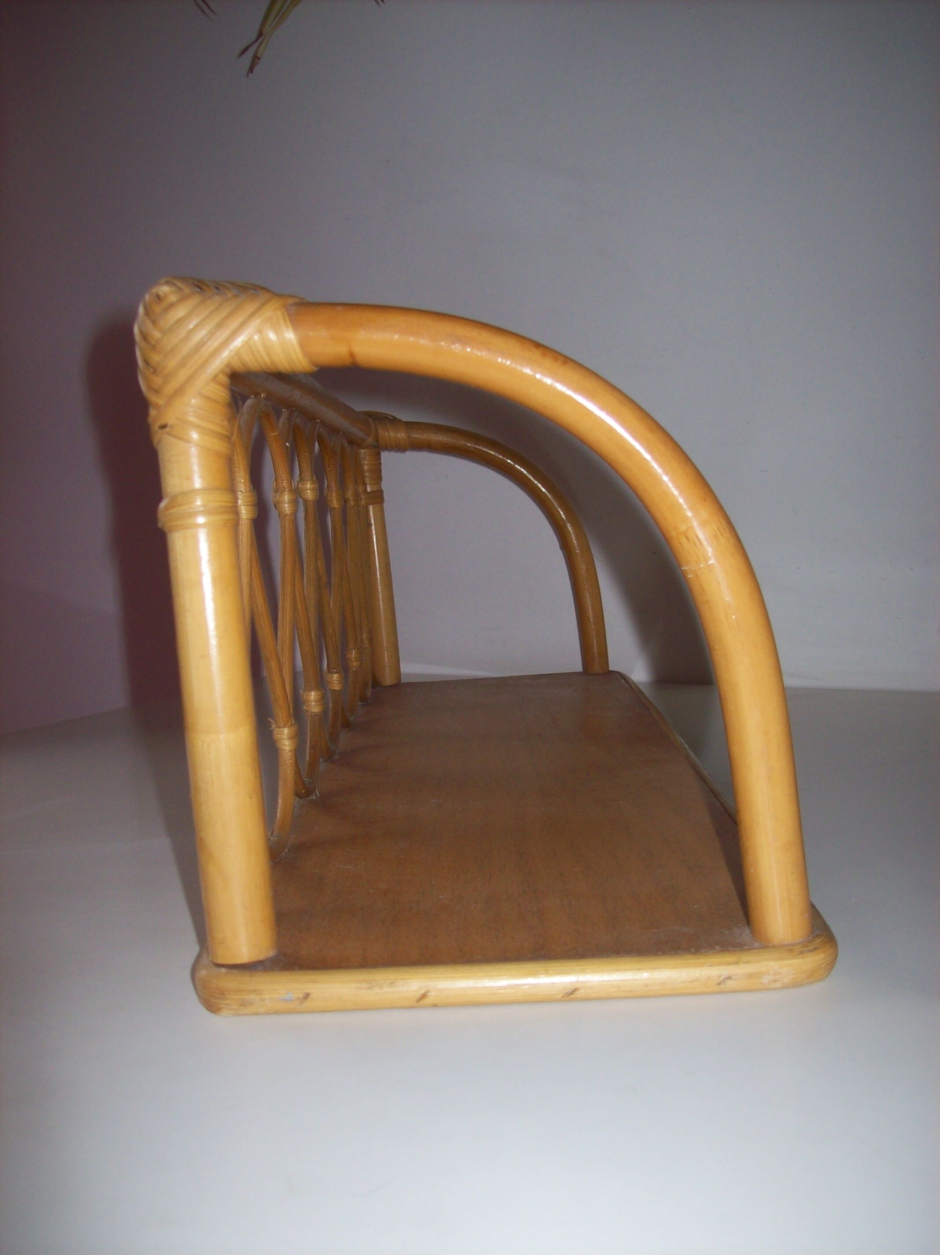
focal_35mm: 36
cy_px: 628
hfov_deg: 39.6
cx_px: 470
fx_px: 1304
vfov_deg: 51.4
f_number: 2.7
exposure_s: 1/64
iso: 80
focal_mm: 6
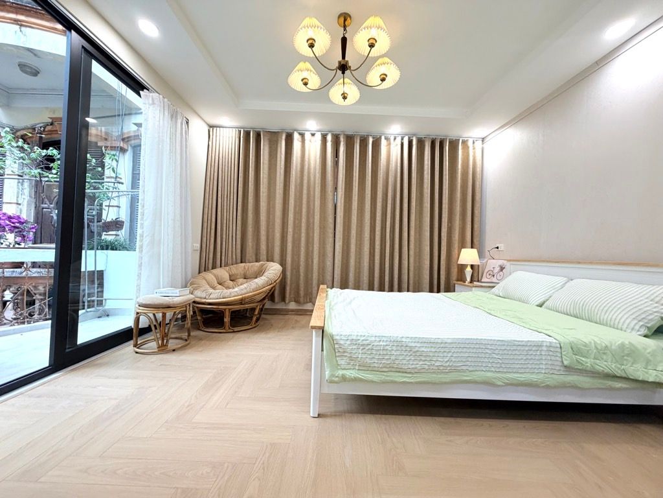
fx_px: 268
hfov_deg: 102.1
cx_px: 332
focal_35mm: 14
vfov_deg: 85.7
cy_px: 249
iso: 100
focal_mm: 2.22
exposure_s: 1/100
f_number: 2.2
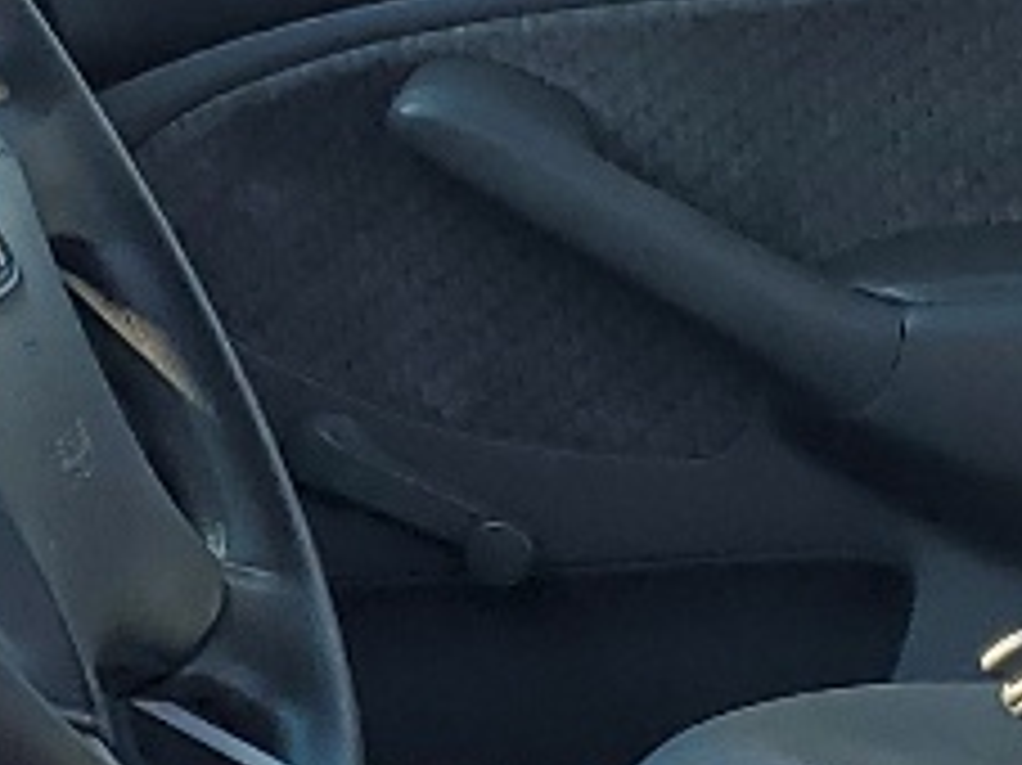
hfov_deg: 10.8
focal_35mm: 183
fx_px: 5400
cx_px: 509
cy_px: 752
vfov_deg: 8.1
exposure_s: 1/909
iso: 50
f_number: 1.5
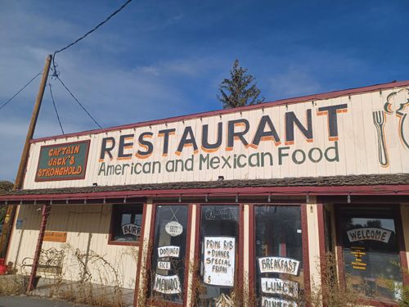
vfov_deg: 54.9
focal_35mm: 25
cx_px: 204
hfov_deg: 69.4
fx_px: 295
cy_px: 154
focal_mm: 4.6
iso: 32
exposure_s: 1/838
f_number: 1.8
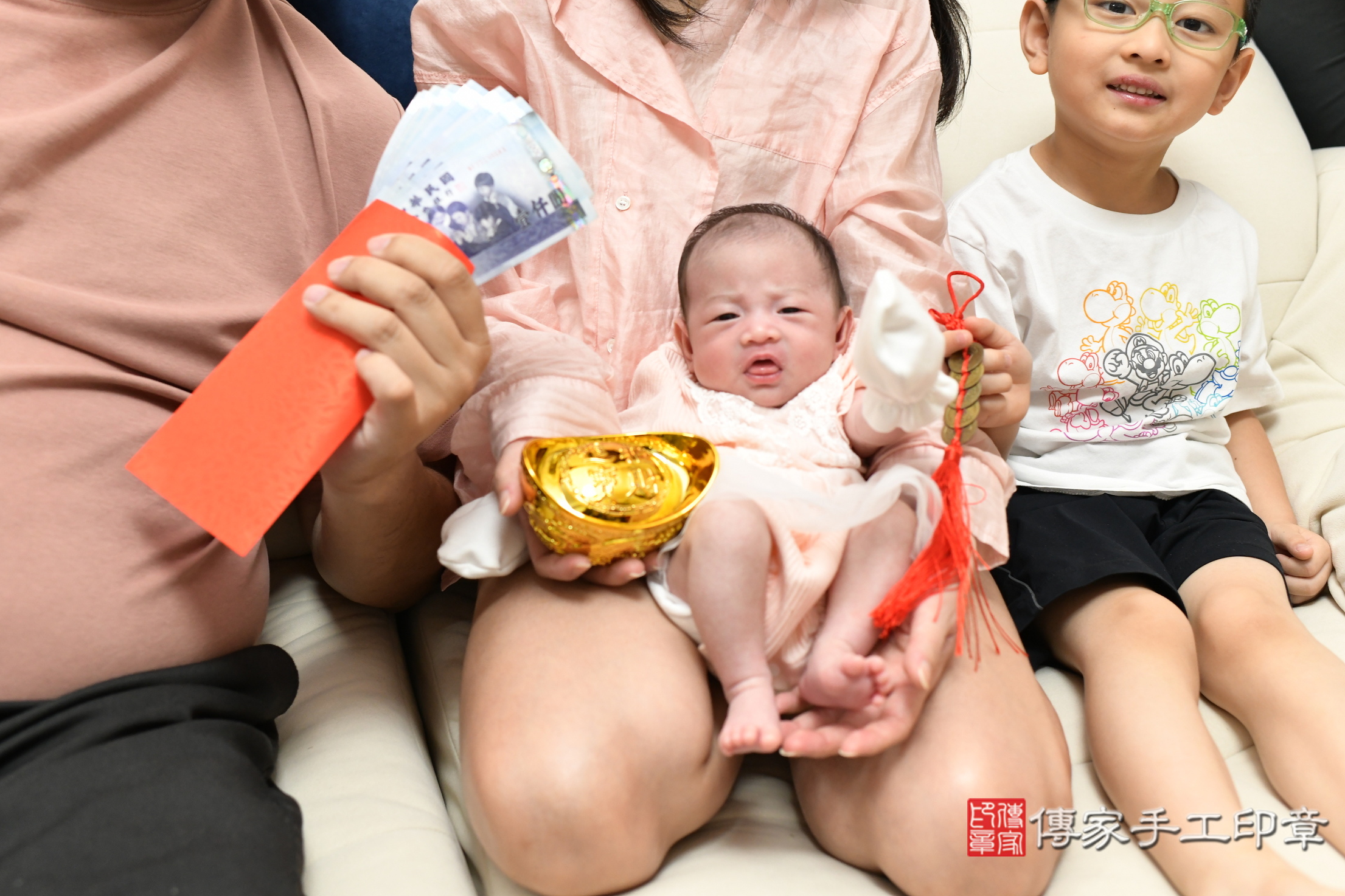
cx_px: 669
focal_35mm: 38
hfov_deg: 50.7
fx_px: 1420
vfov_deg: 35.0
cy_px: 421
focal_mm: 35
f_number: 4.5
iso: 2000
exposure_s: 1/200
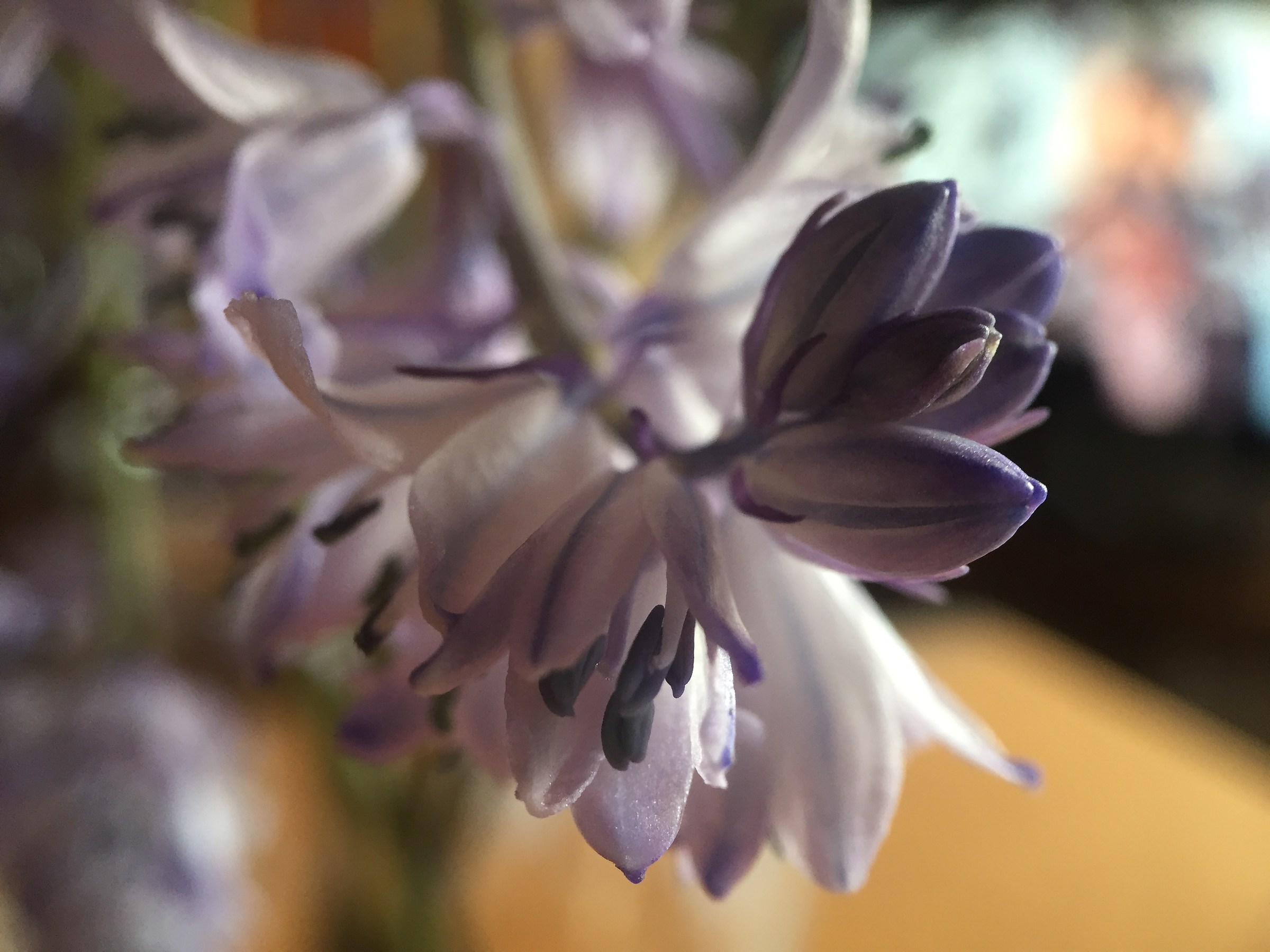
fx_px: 1064
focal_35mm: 29
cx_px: 635
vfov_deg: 48.2
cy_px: 476
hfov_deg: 61.7
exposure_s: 1/33
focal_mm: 4.15
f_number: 2.2
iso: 100
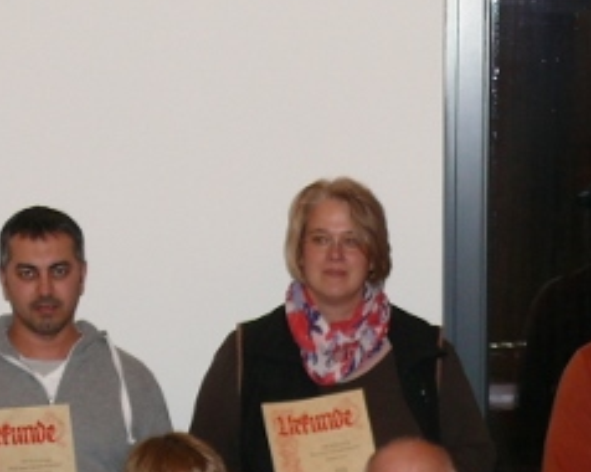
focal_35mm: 134
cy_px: 507
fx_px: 2342
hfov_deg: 14.2
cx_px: 526
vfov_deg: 11.4
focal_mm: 9.3
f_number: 3.2
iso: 125
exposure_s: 1/30
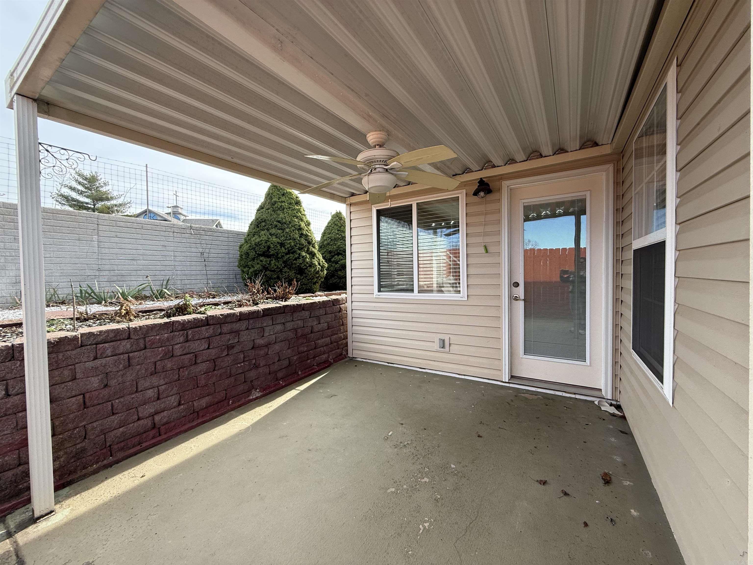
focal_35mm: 14
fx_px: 305
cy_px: 282
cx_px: 376
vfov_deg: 85.7
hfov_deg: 102.1
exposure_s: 1/411
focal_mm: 2.22
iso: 64
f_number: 2.2
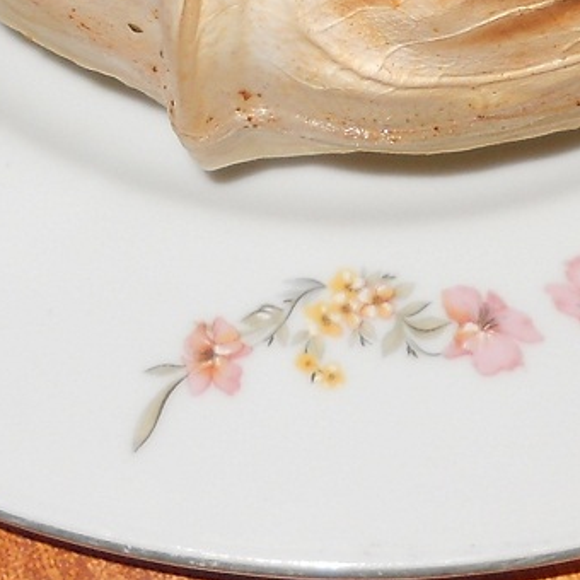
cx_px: 388
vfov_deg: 11.0
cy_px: -309
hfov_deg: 11.4
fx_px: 2900
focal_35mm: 153
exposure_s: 1/30
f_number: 3.1
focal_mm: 6.72
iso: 80
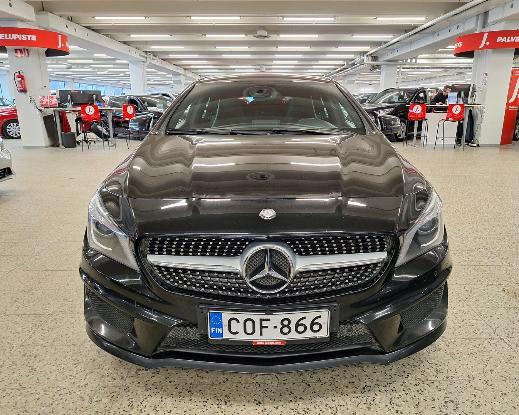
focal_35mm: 24
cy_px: 208
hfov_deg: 70.2
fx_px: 369
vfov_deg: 58.8
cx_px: 272
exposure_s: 1/50
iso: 80
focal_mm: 5.54
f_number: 1.8
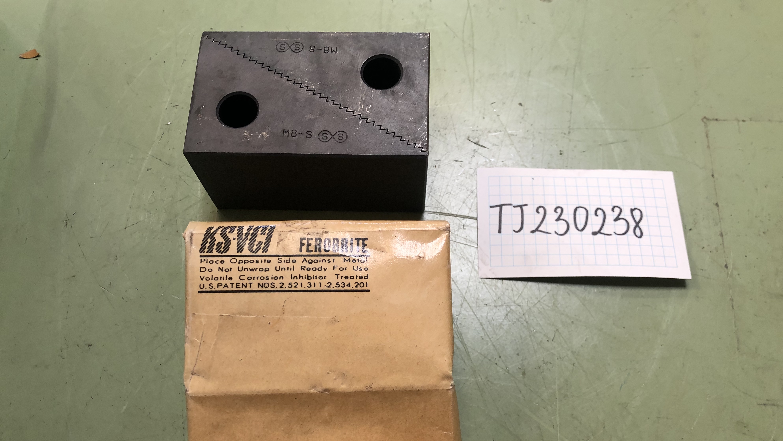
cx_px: 391
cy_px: 274
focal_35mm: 31
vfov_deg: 37.6
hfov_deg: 62.6
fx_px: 644
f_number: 1.8
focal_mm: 4
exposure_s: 1/24
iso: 40
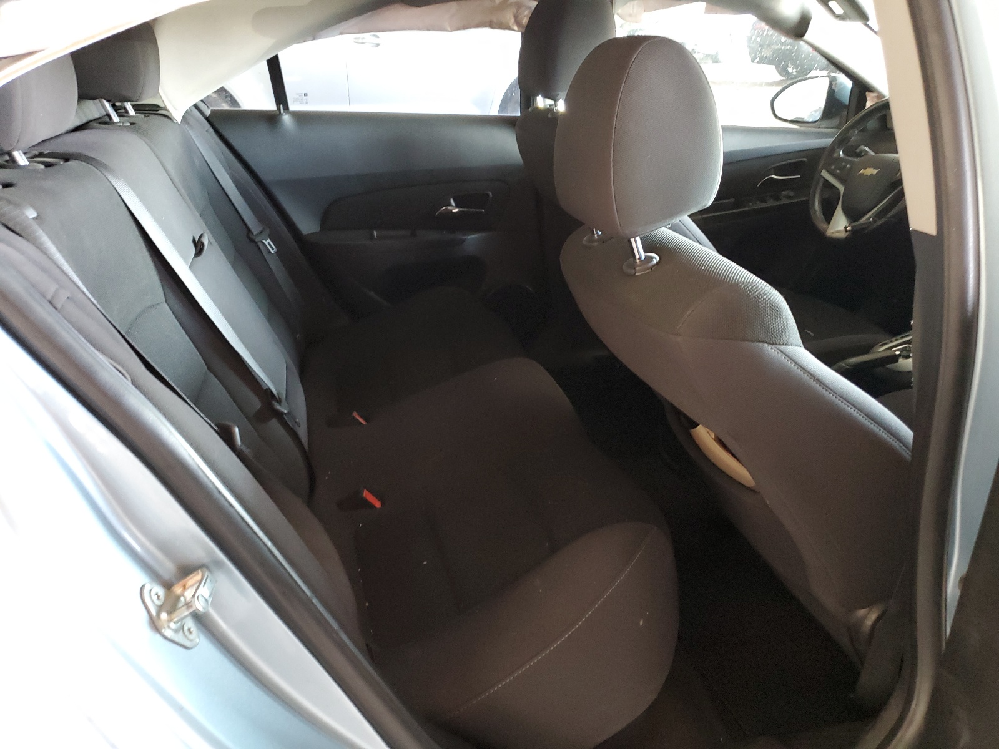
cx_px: 500
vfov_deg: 53.1
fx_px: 750
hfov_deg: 67.3
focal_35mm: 26
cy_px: 374
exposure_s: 1/20
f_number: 1.5
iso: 319
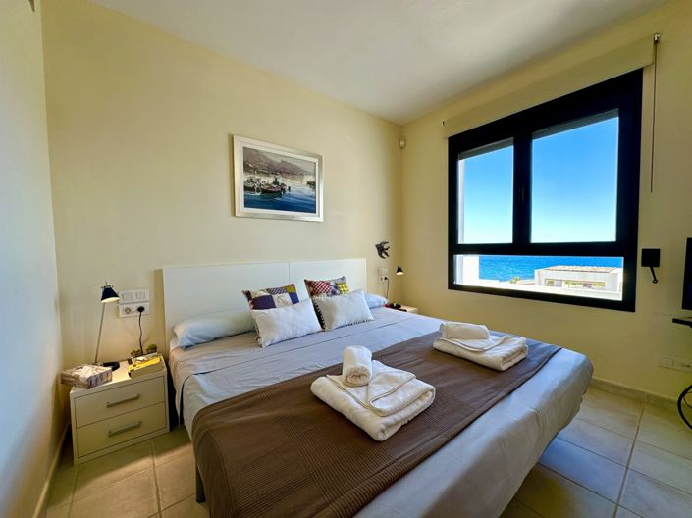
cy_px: 259
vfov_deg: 85.6
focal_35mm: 14
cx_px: 346
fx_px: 280
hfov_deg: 102.1
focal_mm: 2.22
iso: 40
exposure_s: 1/143
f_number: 2.2
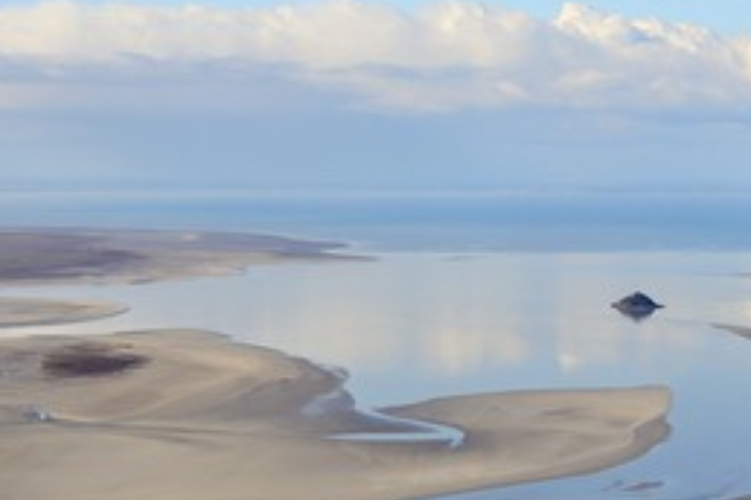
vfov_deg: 10.5
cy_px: 363
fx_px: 2712
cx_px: 419
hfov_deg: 15.8
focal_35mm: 130
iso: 400
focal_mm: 80
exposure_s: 1/1000
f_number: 11
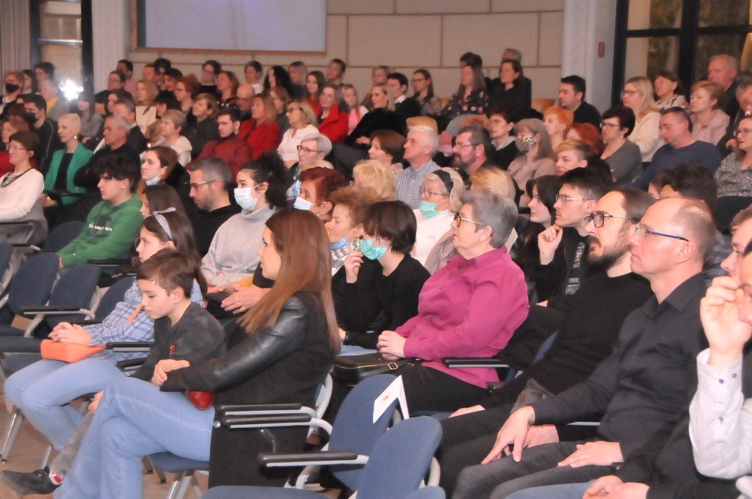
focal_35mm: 78
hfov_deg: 26.0
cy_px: 250
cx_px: 376
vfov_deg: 17.4
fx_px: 1627
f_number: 5
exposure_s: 1/100
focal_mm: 52
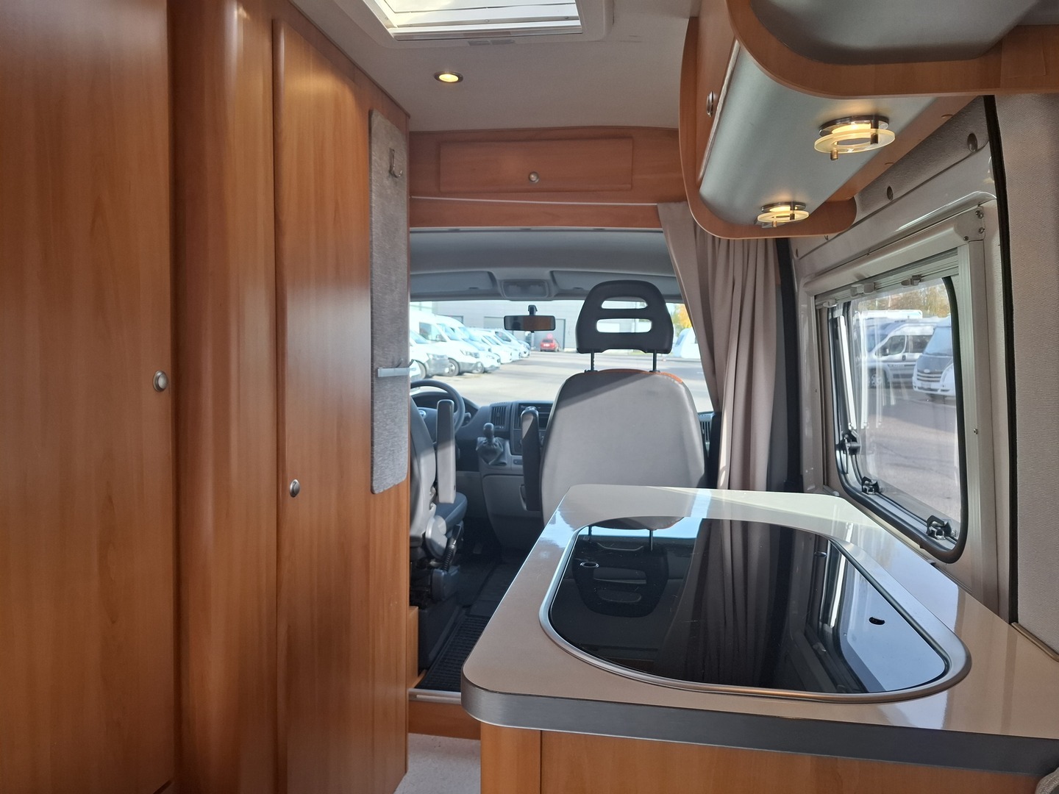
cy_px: 397
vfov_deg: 58.9
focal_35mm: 23
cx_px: 530
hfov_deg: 73.9
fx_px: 704
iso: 50
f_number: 1.8
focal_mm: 5.54
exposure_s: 1/147
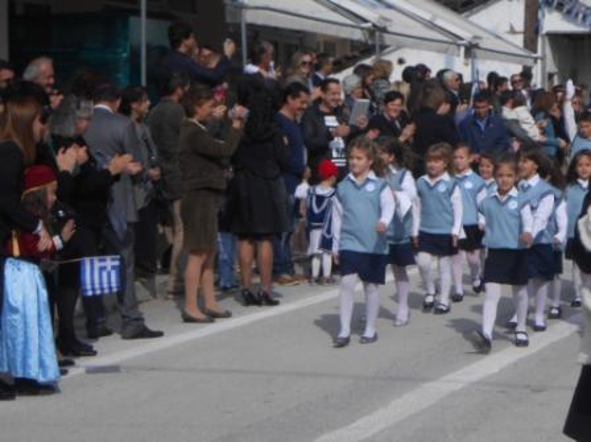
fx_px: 1586
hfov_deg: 21.1
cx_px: 296
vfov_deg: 15.9
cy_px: 221
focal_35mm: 93
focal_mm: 16.5
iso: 80
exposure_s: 1/1500
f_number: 4.6
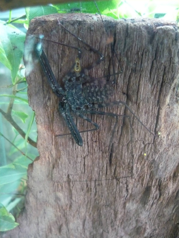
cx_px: 90
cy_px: 119
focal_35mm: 33
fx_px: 228
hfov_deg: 42.9
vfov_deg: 55.4
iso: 800
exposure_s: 1/15
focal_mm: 5.5
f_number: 2.8
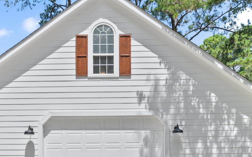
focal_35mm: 43
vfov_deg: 27.8
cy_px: 163
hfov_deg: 45.8
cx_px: 94
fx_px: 295
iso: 100
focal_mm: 10
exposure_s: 1/60
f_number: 4.5
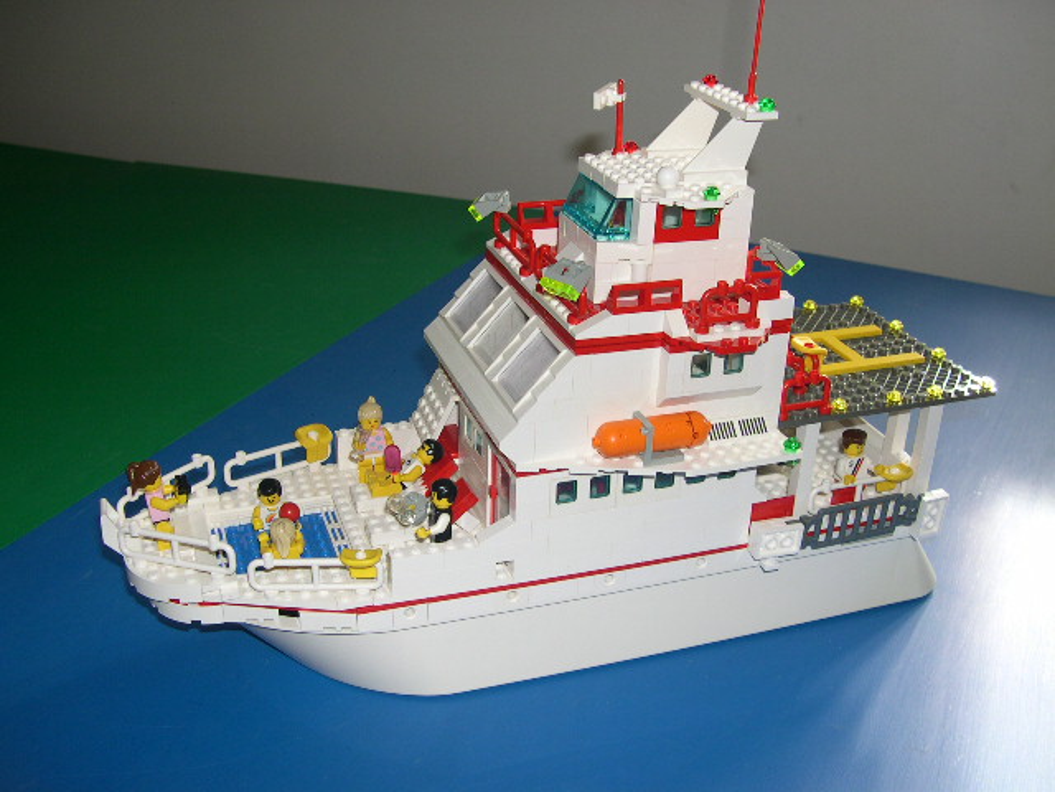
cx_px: 528
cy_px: 396
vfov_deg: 37.7
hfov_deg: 49.0
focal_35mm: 38
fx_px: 1158
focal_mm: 8
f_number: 2.8
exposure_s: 1/60
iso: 100
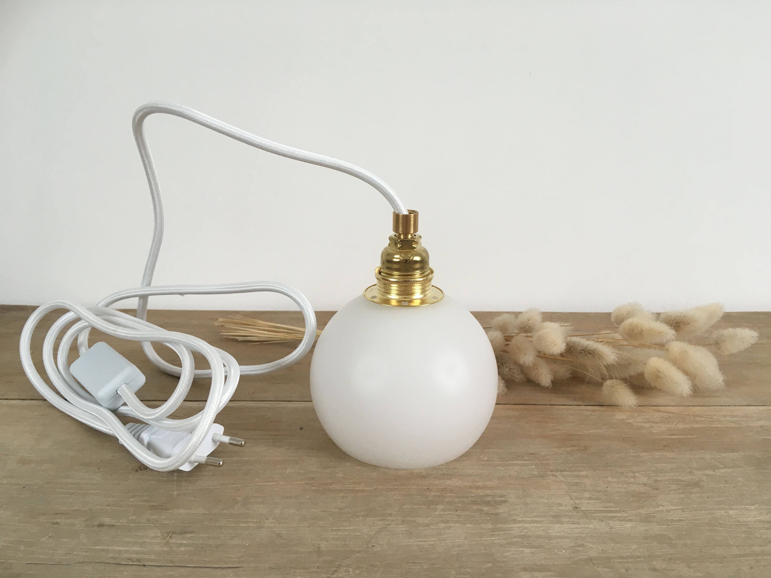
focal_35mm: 29
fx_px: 646
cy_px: 289
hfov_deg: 61.7
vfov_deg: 48.2
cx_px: 386
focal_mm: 4.15
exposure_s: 1/33
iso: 32
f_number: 2.2
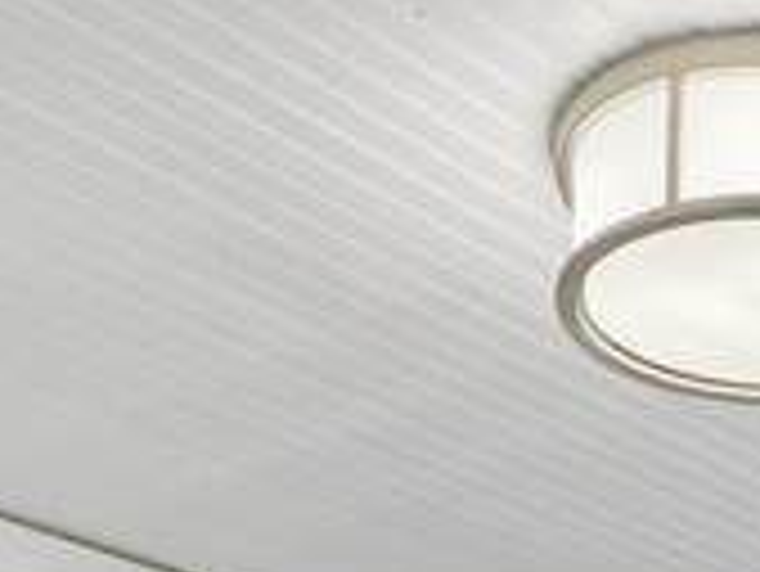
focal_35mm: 93
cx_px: 931
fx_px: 2043
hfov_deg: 19.7
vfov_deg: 12.8
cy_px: 1306
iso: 250
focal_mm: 16
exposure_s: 1/125
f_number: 9
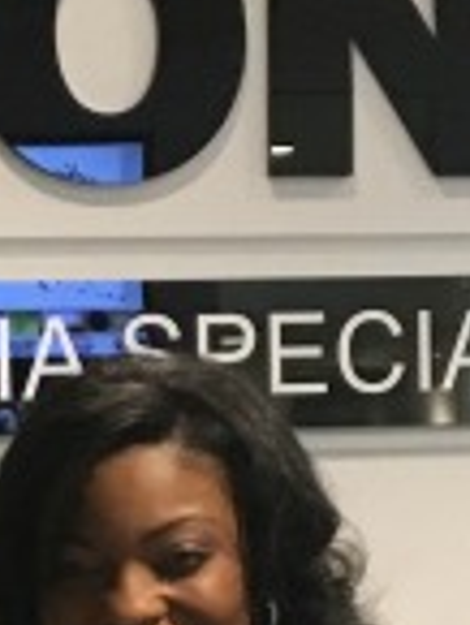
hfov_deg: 9.2
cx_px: -91
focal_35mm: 160
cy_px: 892
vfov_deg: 11.9
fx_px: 2892
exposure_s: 1/15
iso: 200
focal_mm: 4.15
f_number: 2.2
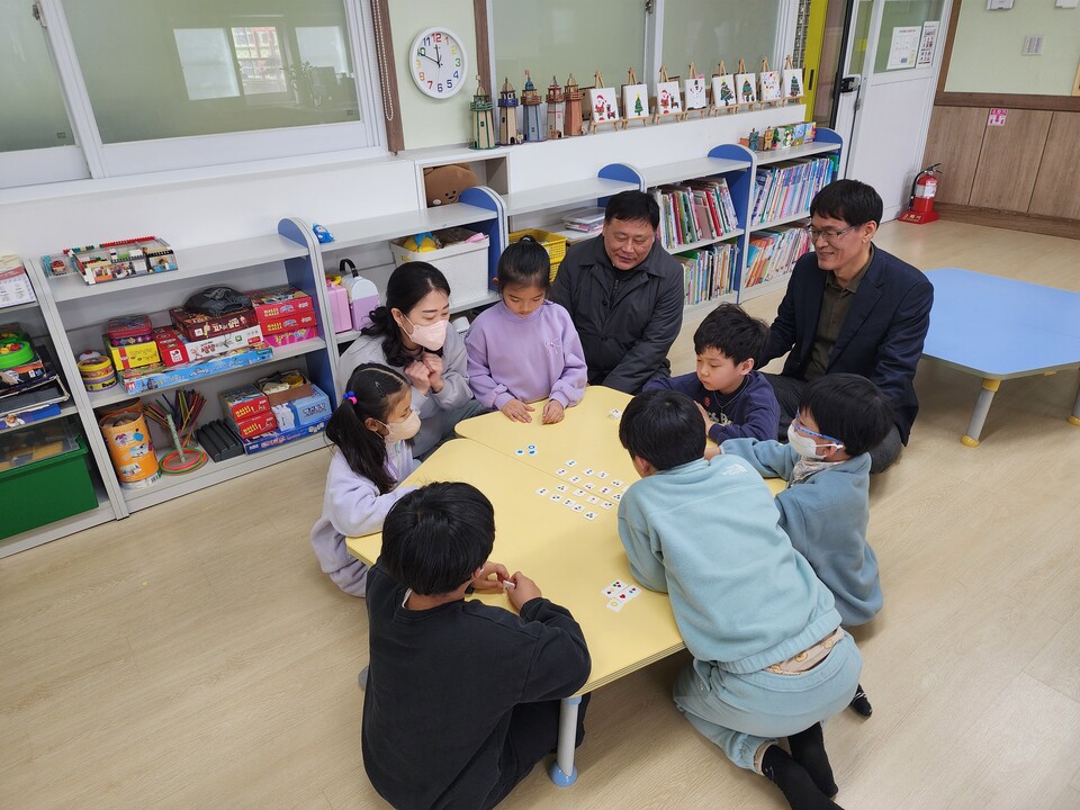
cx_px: 540
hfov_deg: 73.9
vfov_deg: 58.9
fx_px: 718
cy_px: 405
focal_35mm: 23
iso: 80
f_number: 1.8
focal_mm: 6.4
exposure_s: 1/120
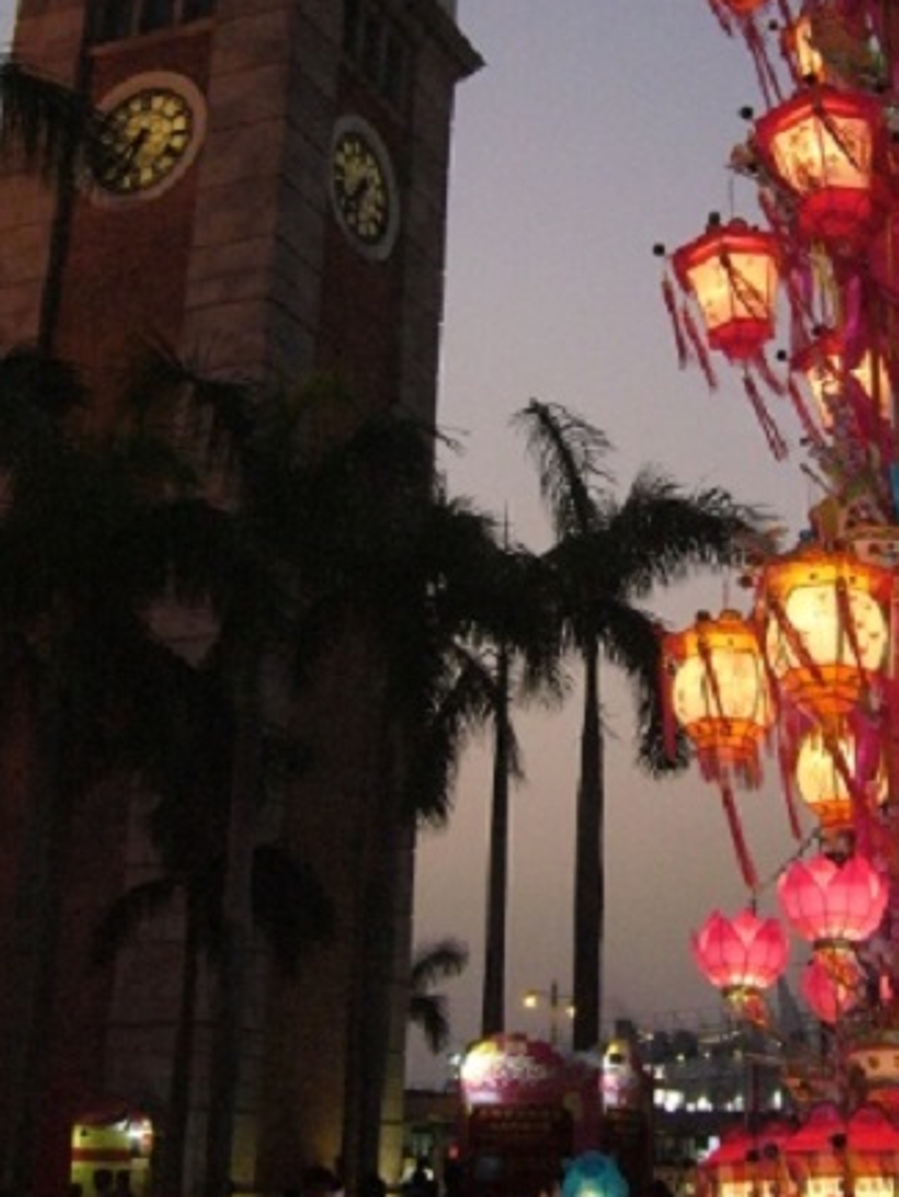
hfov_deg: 28.3
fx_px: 1764
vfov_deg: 37.3
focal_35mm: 51
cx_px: 647
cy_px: 467
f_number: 2.8
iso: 400
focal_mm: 5.8
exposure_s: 1/60
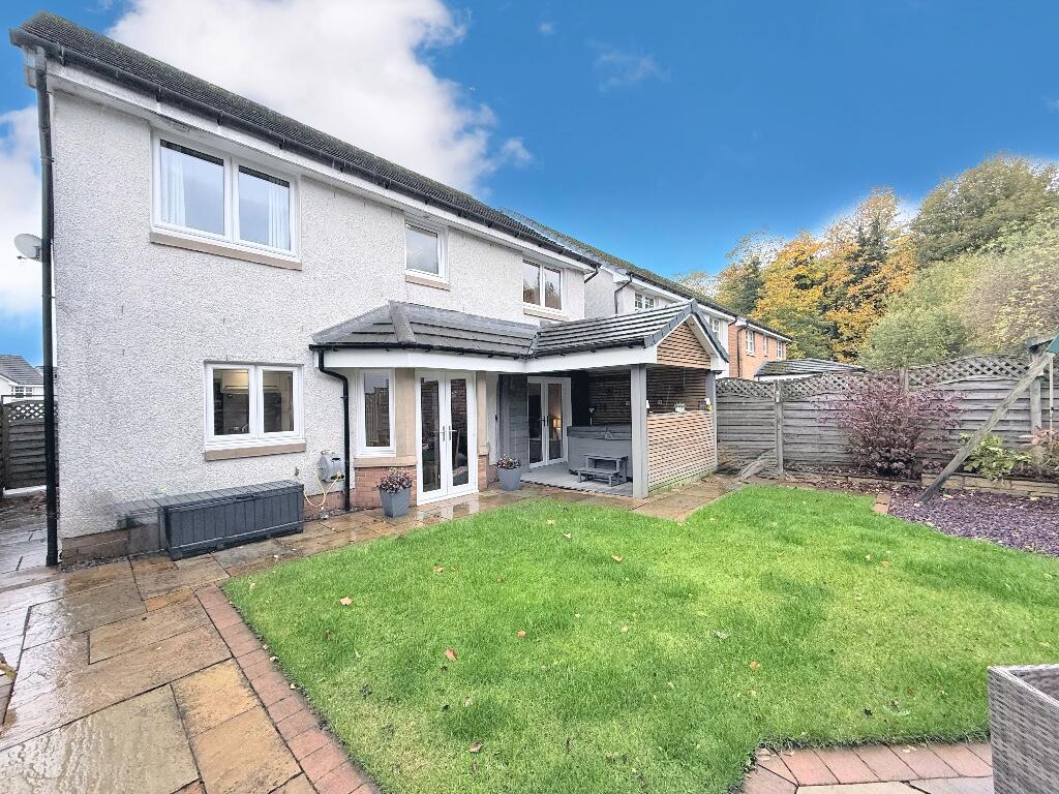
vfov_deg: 85.7
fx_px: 428
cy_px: 397
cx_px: 530
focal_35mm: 14
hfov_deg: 102.1
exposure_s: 1/99
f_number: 2.2
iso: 100
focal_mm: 2.22
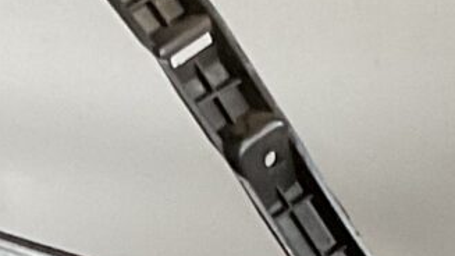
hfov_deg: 8.7
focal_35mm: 247
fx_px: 2980
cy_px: 627
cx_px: 132
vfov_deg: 4.8
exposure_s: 1/60
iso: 160
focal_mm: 3
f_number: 1.8
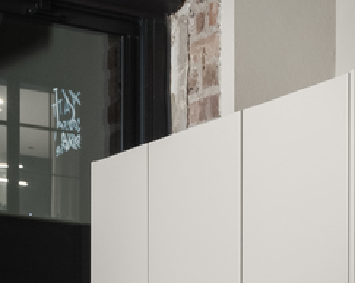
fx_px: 1974
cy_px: 592
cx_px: 1033
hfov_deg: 8.7
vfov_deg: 7.8
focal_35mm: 188
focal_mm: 30
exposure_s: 1/2.5
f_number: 7.1
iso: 800
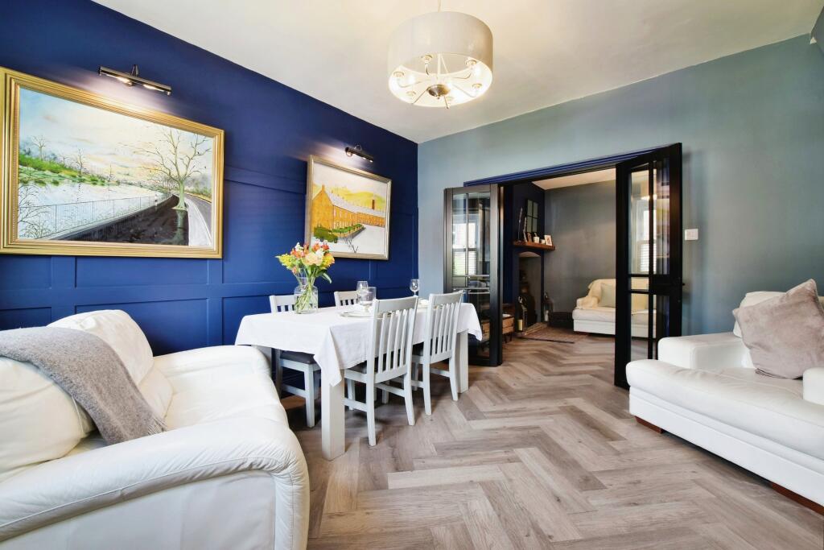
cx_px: 412
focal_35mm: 15
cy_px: 275
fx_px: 343
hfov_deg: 100.4
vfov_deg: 77.3
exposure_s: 1/13
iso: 640
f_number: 8
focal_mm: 10
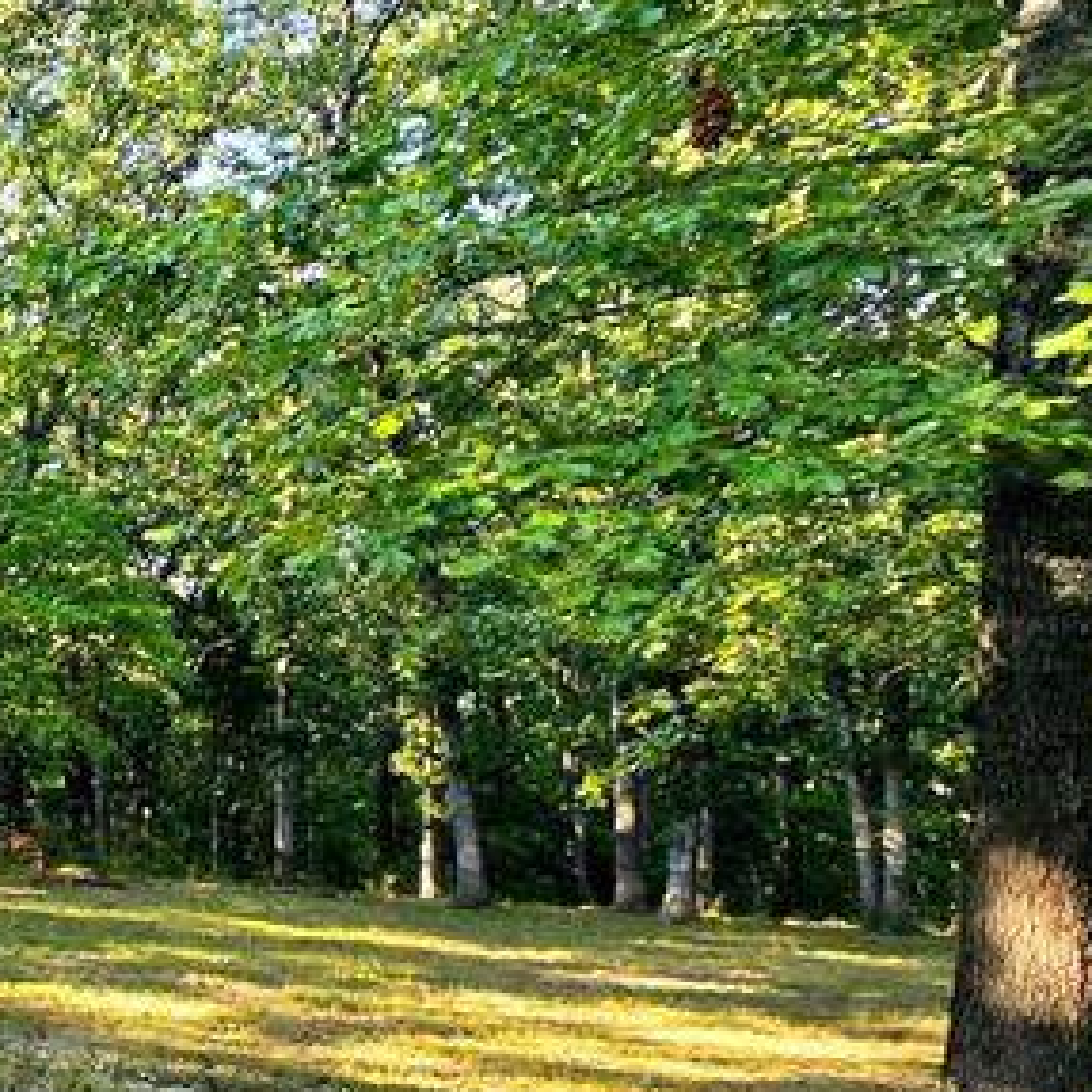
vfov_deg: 40.5
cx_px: -803
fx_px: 1463
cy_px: 715
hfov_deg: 23.6
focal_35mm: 41
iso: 50
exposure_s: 1/435
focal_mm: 2.2
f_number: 2.2
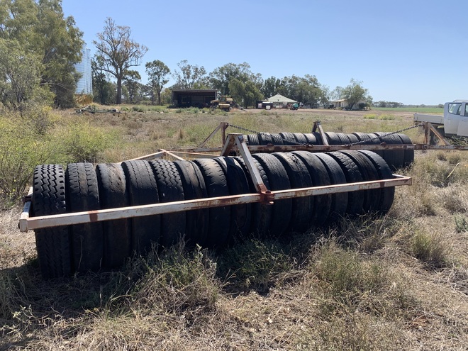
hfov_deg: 67.3
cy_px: 176
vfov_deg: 53.1
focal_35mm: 26
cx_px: 234
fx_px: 352
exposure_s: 1/1661
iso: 25
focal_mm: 4.25
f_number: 1.8
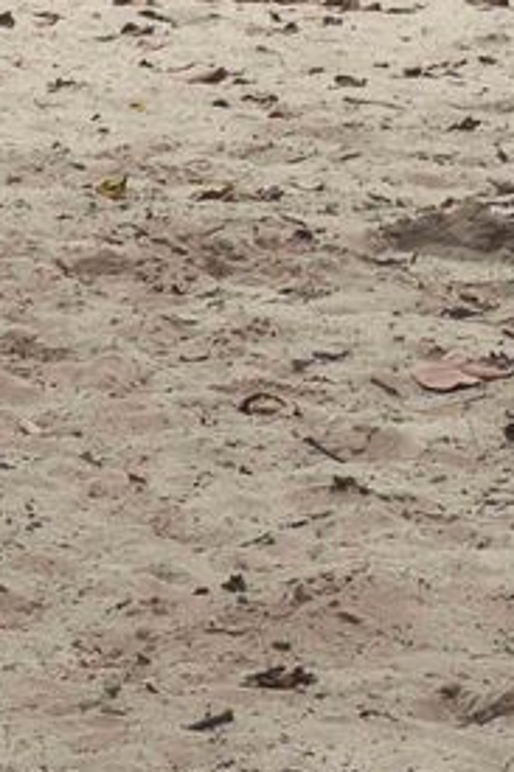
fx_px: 9520
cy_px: -667
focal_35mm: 444
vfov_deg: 4.6
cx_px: -506
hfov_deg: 3.1
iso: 100
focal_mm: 22.74
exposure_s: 1/160
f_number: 8
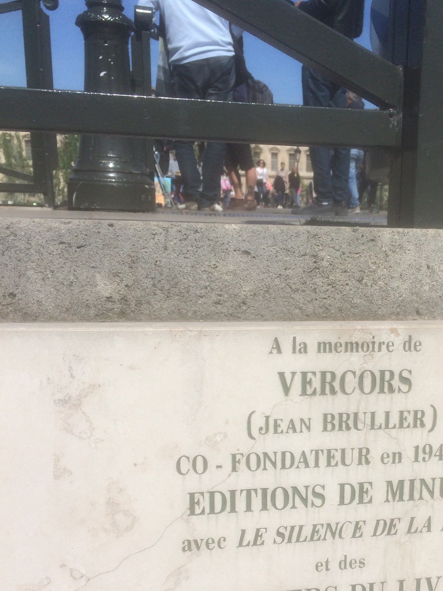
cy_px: 407
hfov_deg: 33.1
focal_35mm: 43
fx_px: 734
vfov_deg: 43.1
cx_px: 322
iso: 32
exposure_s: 1/4115
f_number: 2.2
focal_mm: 4.15
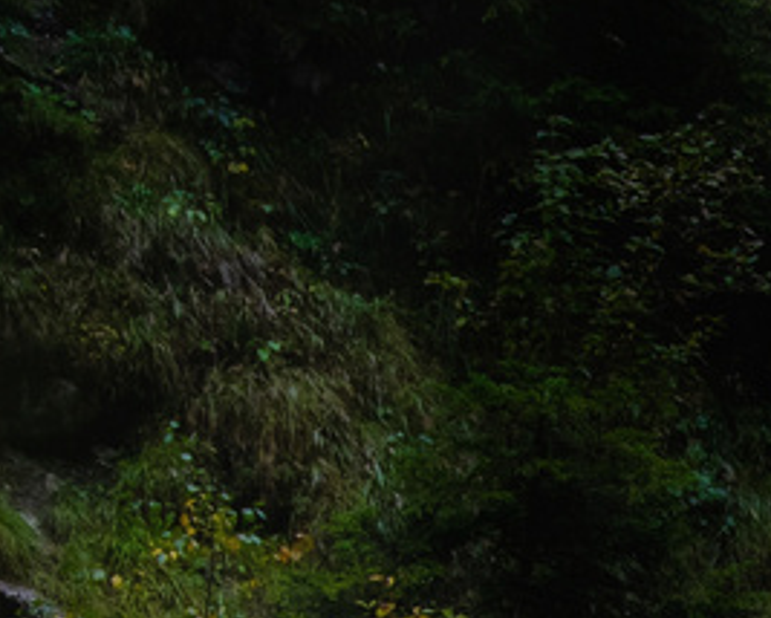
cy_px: 1300
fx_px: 4681
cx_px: 1325
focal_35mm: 205
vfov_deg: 7.2
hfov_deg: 9.1
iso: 400
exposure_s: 1/8
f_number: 13
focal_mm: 24
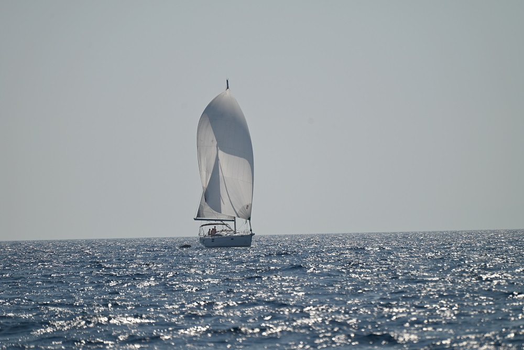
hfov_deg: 6.9
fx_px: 4367
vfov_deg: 4.6
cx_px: 262
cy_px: 175
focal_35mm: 300
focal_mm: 300
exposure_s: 1/2000
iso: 100
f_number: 5.6
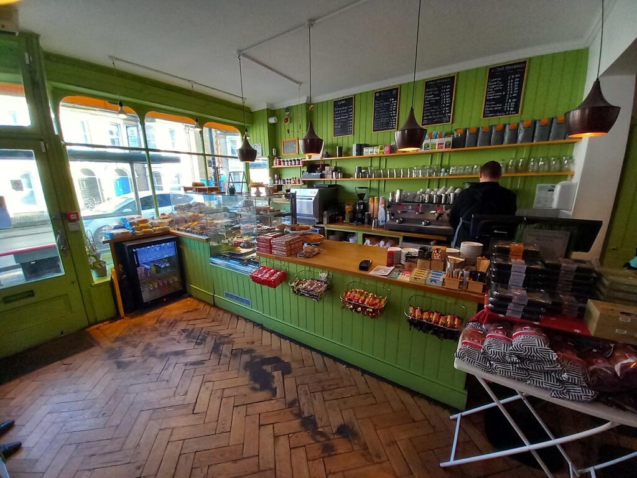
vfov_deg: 89.9
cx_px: 318
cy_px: 239
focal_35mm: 13
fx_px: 239
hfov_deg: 106.2
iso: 200
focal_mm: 1.13
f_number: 2.2
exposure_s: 1/50
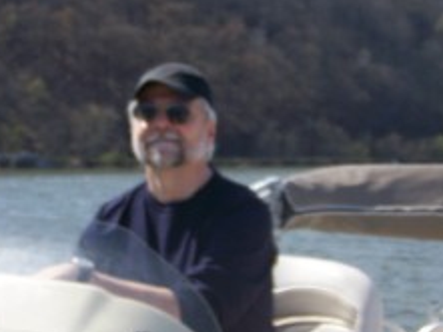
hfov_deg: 17.5
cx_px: 150
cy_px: 196
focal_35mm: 112
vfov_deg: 13.2
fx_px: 1434
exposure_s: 1/640
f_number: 3.2
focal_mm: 10.5
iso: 64
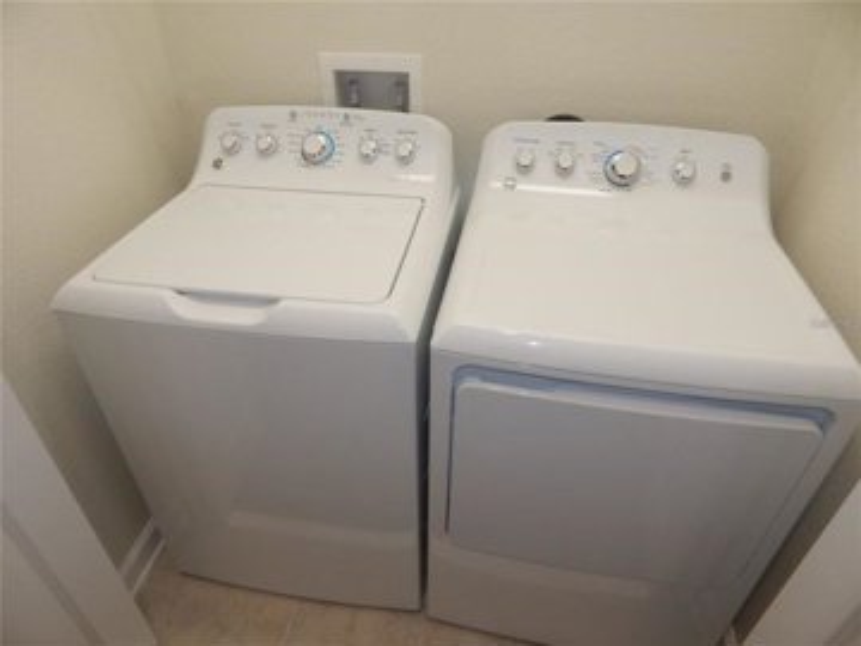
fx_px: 547
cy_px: 323
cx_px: 430
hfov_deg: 76.4
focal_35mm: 22
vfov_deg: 61.1
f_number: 3
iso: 125
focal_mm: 4
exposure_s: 1/50
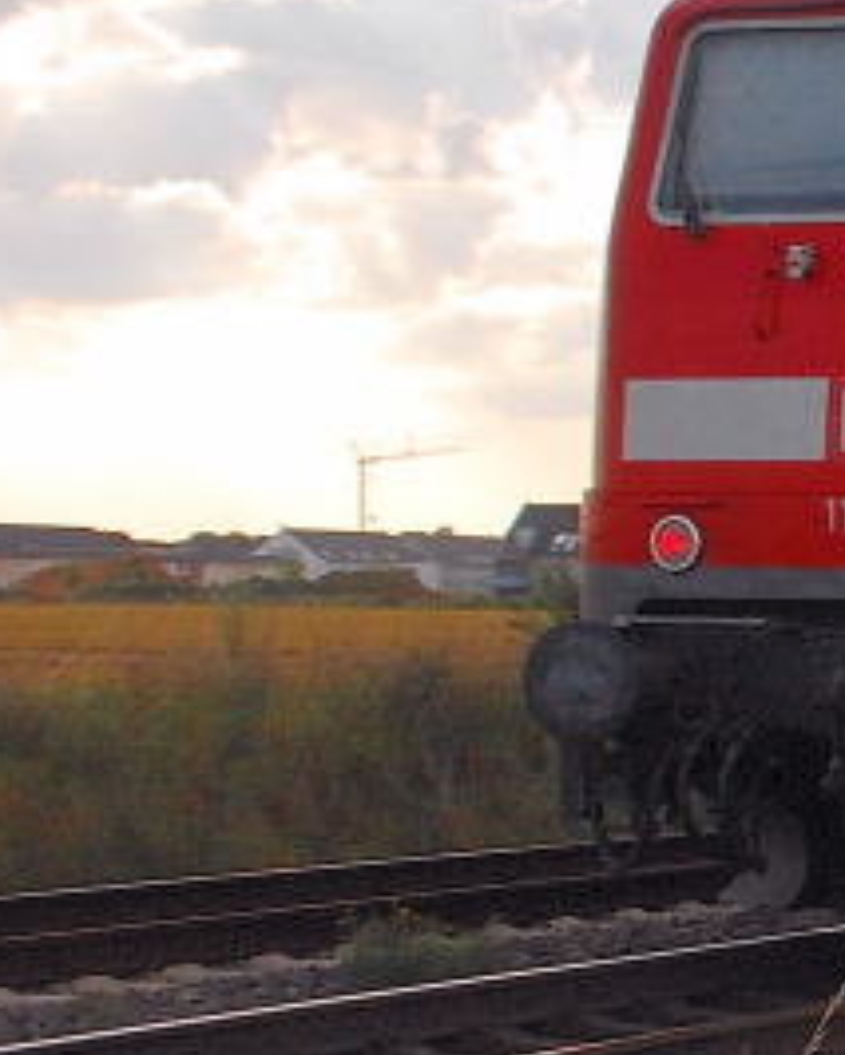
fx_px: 3718
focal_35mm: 119
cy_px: 696
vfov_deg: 16.1
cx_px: 1880
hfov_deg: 11.3
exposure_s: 1/640
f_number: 9
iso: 800
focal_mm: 22
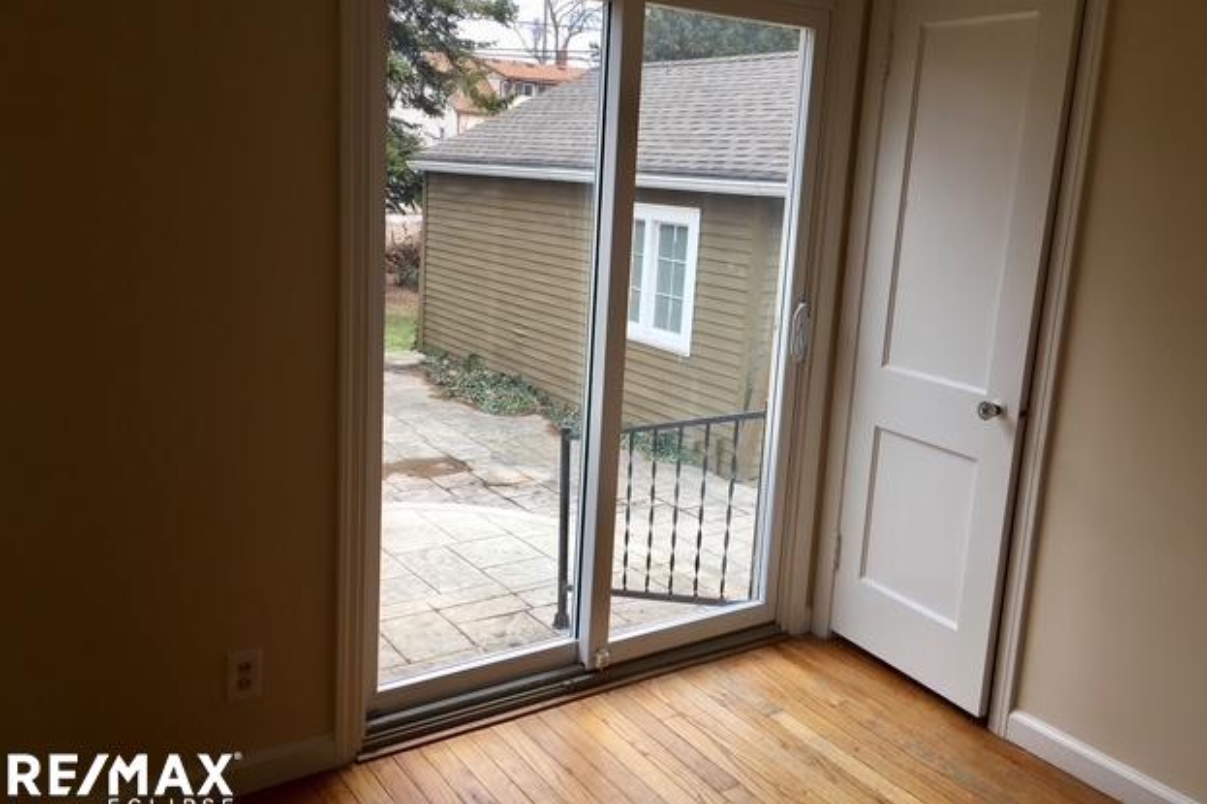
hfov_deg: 60.3
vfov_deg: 42.3
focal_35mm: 31
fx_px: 1039
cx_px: 612
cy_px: 370
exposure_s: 1/120
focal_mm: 4.15
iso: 32
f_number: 2.2
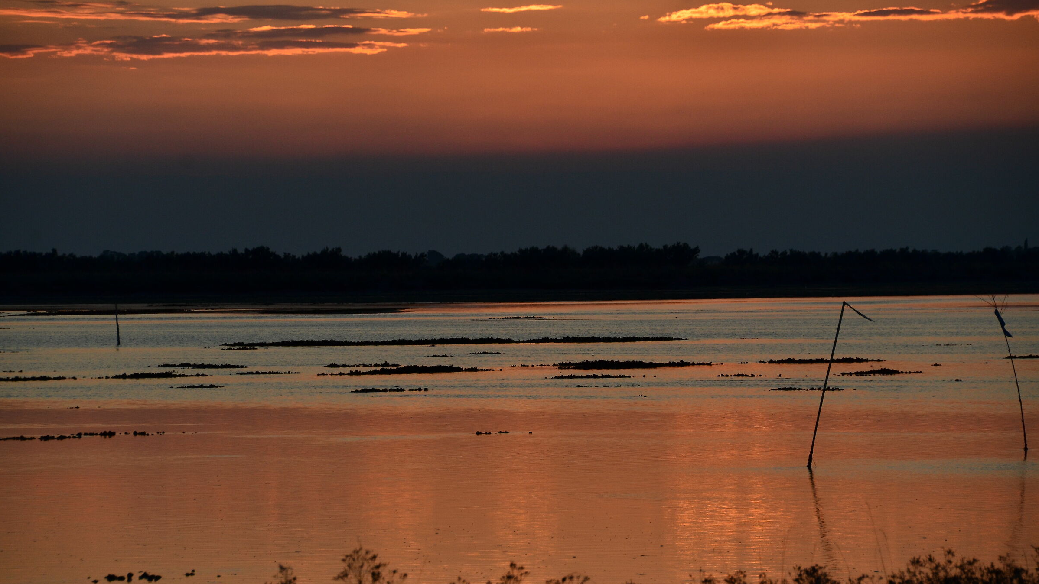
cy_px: 286
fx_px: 8004
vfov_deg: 4.2
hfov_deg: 7.4
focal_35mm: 291
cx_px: 519
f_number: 9
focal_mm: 185
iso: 280
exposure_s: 1/500
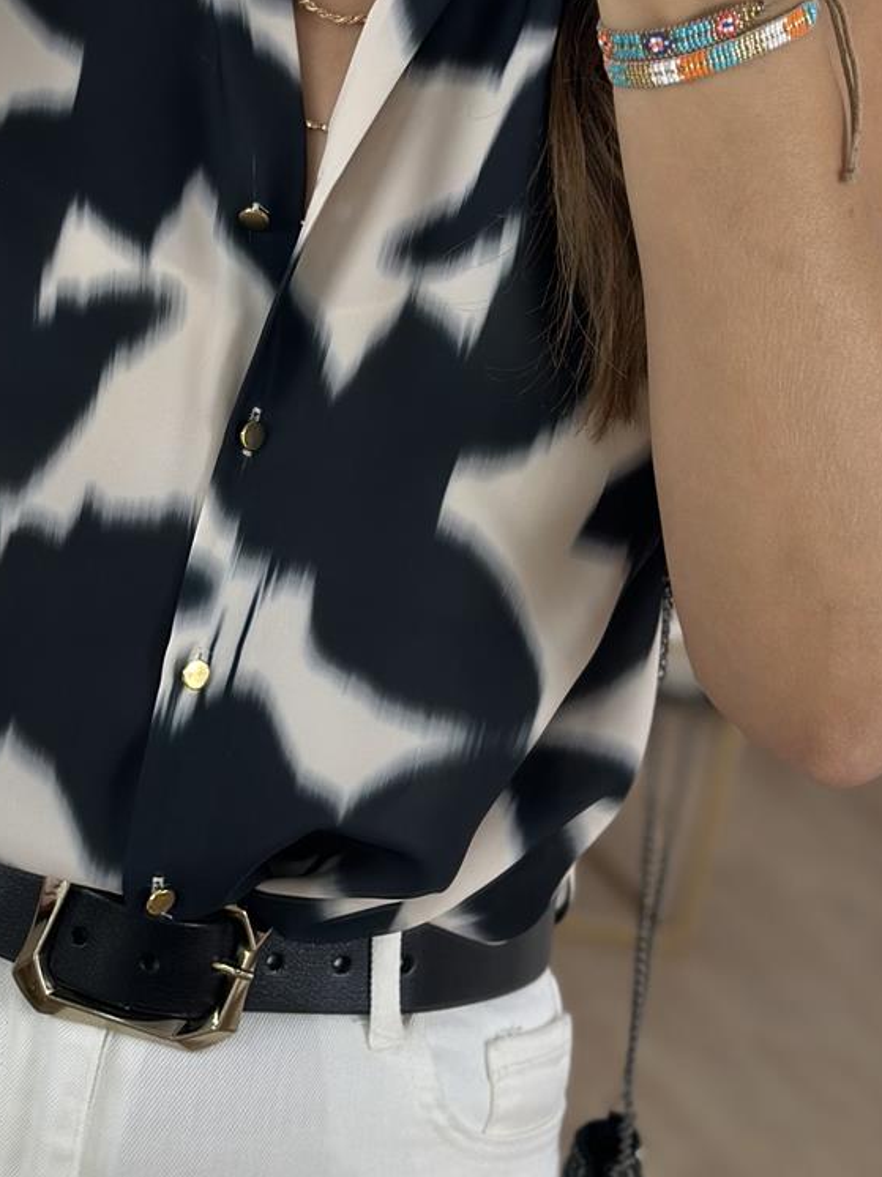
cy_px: 369
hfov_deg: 14.3
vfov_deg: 19.0
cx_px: 197
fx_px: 3501
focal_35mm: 103
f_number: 1.78
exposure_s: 1/141
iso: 80
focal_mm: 6.86
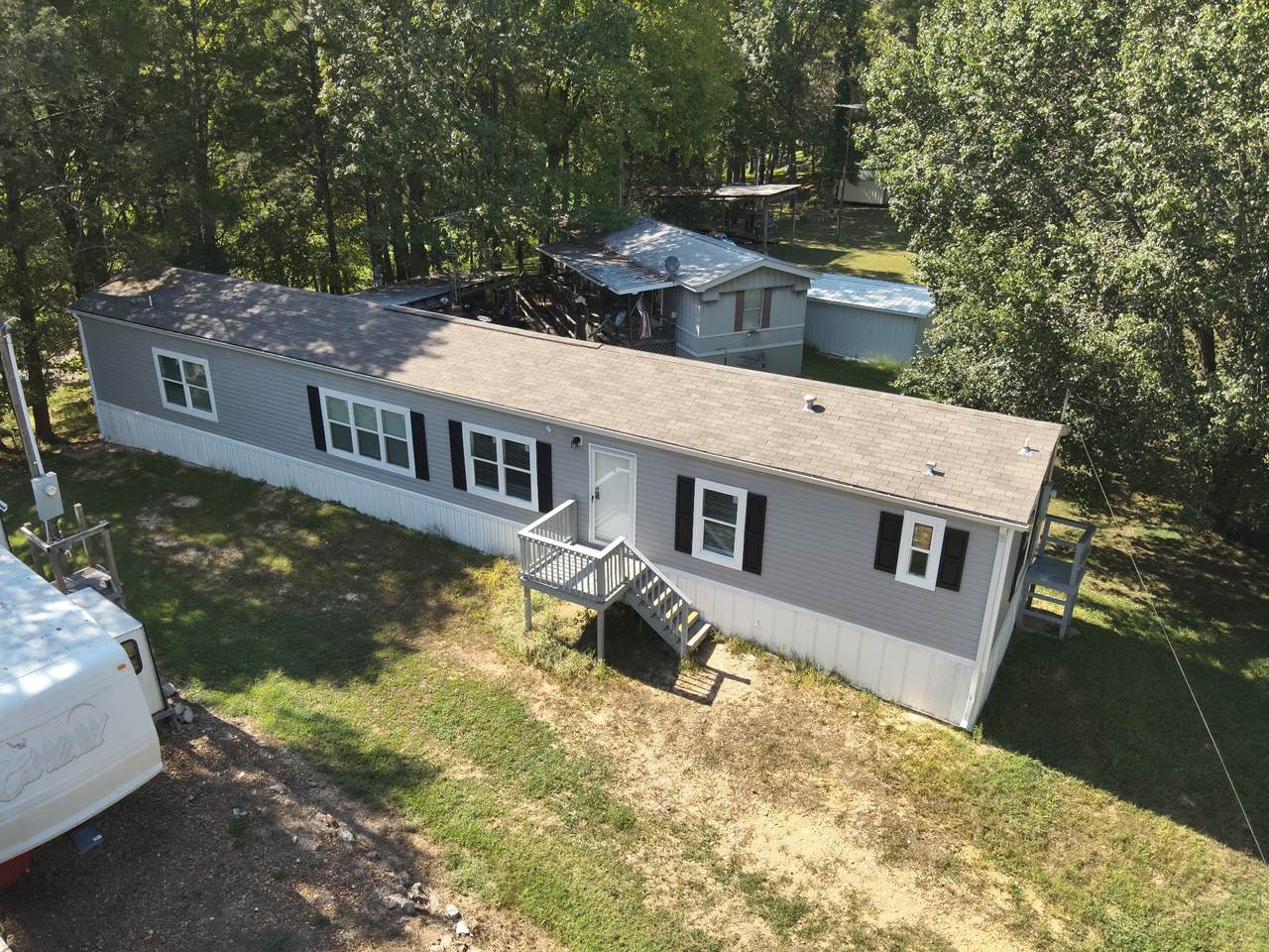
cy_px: 476
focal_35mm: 24
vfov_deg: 56.8
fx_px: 880
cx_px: 634
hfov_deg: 71.6
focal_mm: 4.4
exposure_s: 1/320
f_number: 2.8
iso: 100
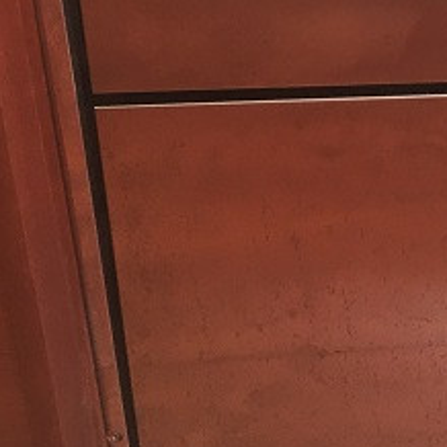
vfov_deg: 17.4
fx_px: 1373
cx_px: 523
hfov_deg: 17.7
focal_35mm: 94
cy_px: -125
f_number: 2.2
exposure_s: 1/33
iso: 100
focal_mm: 4.15
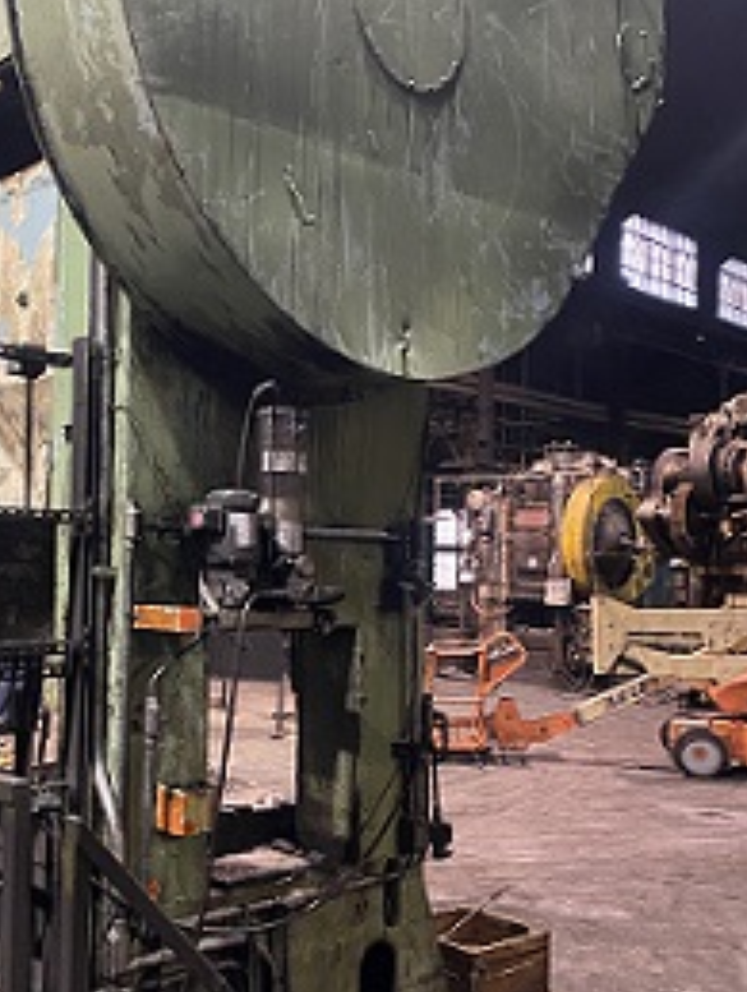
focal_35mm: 40
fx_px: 1148
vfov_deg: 46.7
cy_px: 504
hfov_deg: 35.2
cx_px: 180
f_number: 1.8
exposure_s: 1/30
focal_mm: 4.25
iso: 640
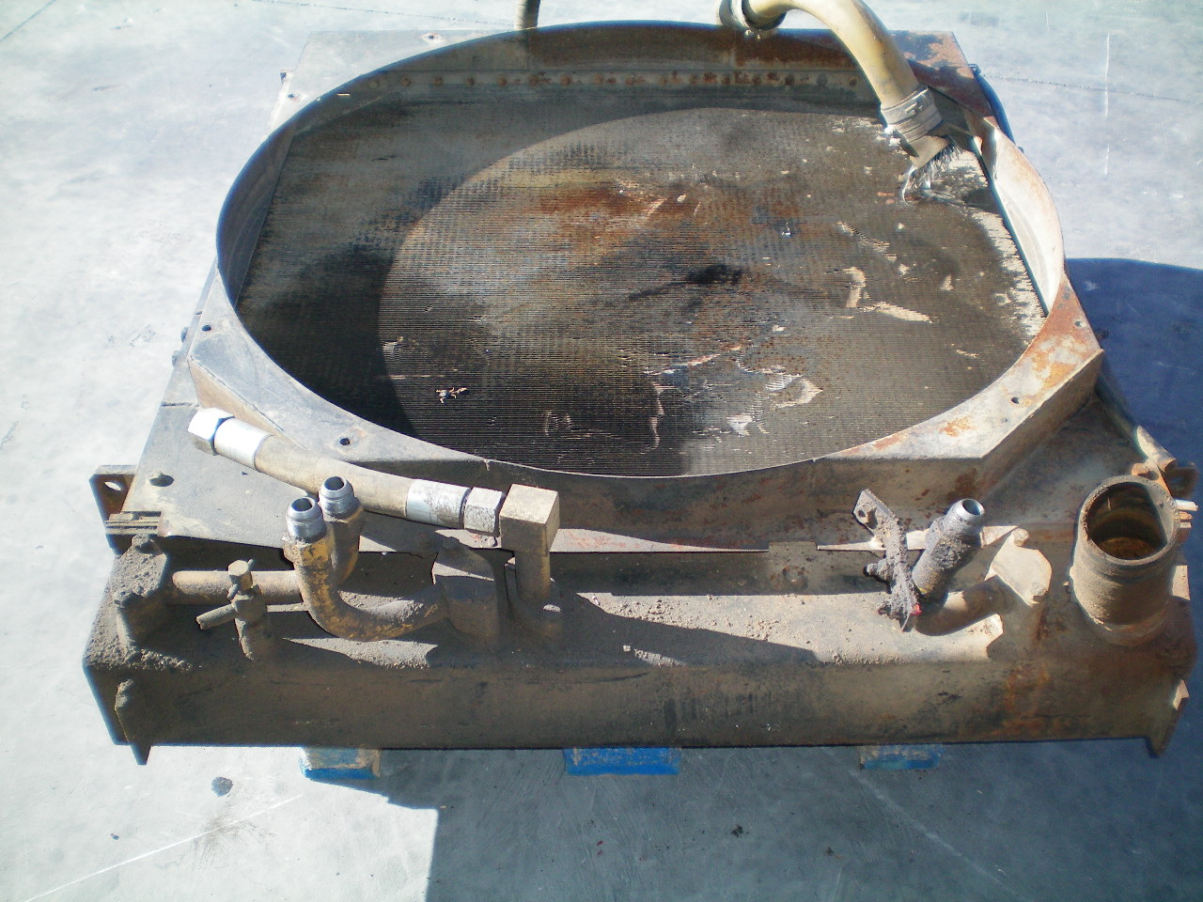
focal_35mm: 38
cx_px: 602
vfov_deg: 37.7
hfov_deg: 49.0
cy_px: 451
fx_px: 1321
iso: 64
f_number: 3.1
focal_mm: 6.3
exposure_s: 1/250
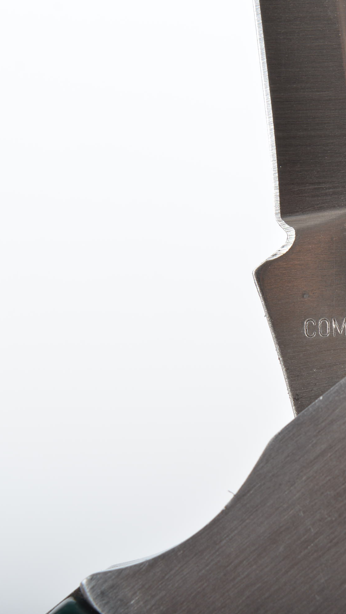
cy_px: 308
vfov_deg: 16.4
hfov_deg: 9.2
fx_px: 2133
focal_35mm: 131
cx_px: 360
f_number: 13
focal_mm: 55
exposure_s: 1/200
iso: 100
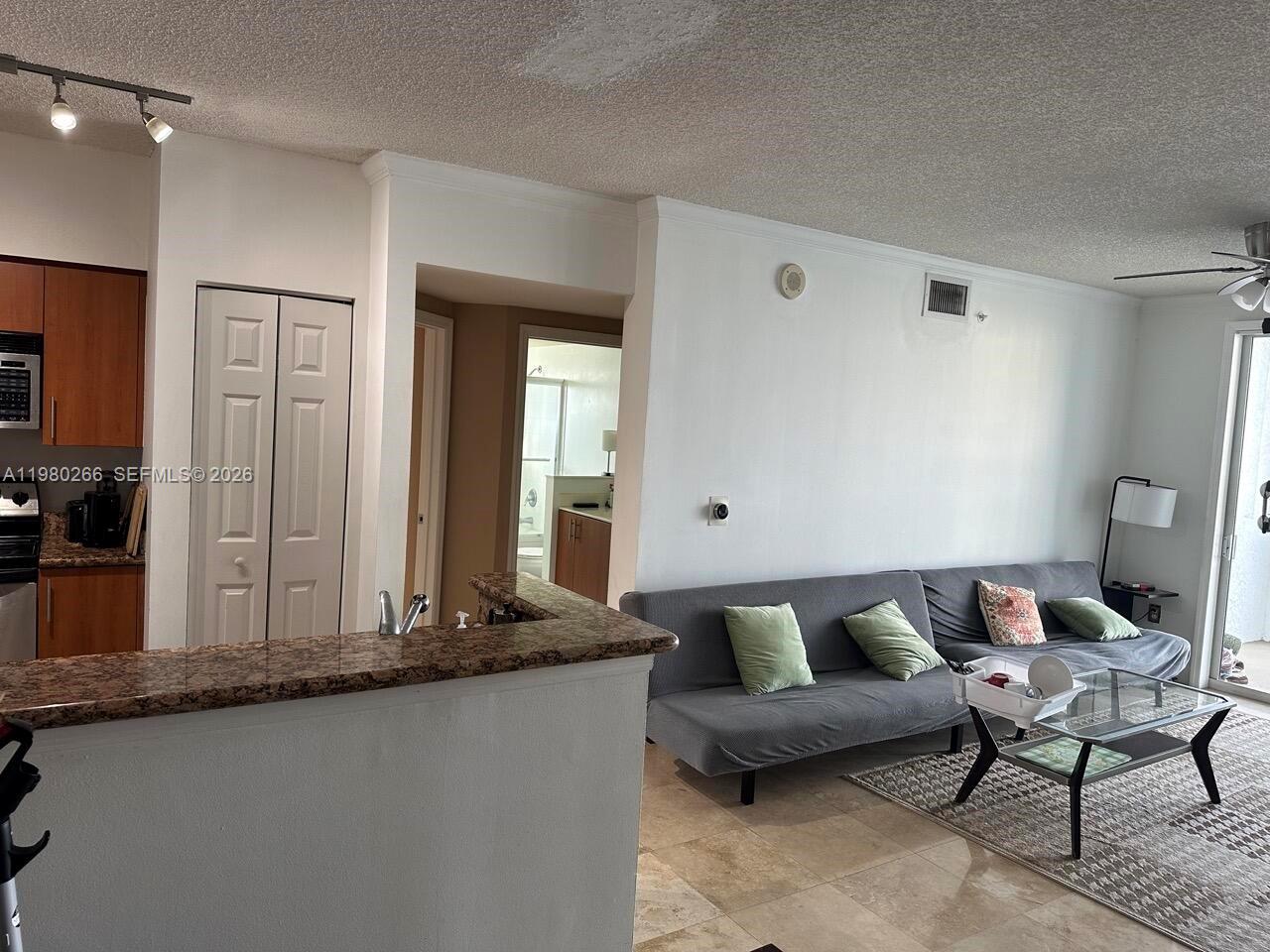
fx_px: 881
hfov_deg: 71.6
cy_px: 476
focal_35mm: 24
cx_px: 635
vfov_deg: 56.8
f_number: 1.78
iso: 125
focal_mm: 6.86
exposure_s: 1/120
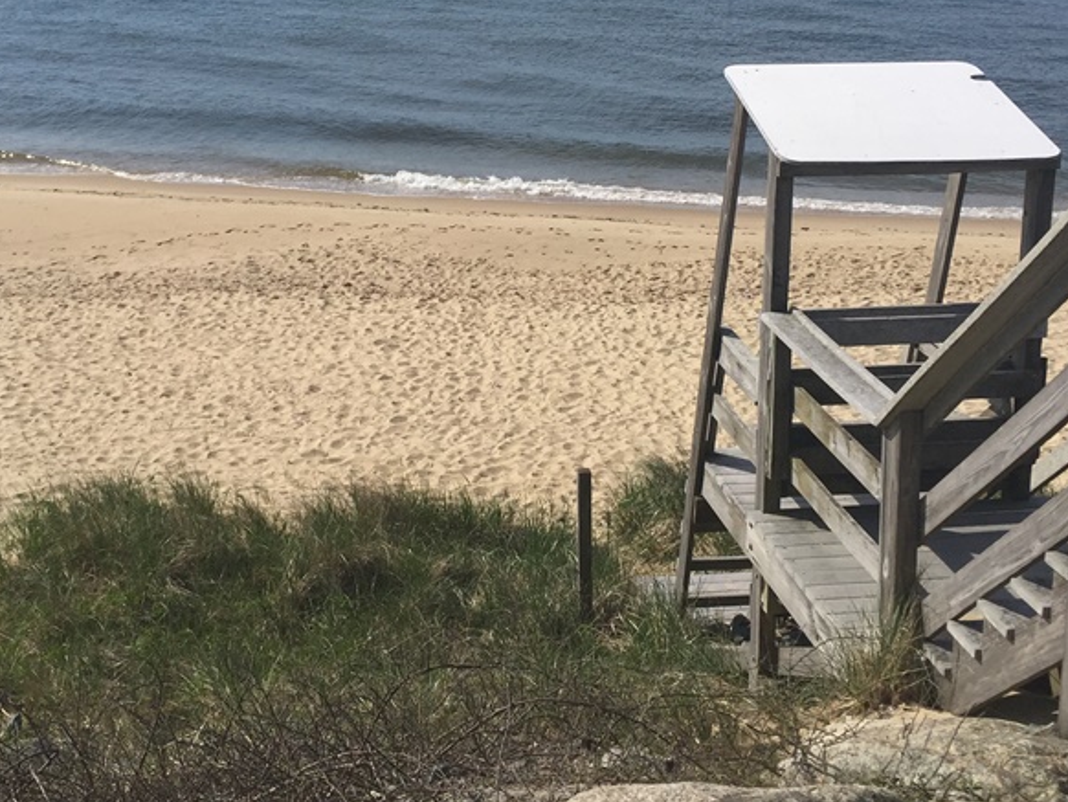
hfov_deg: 37.4
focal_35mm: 51
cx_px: 459
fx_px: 1574
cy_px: 228
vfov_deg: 28.3
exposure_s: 1/3300
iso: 32
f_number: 2.2
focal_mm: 4.15
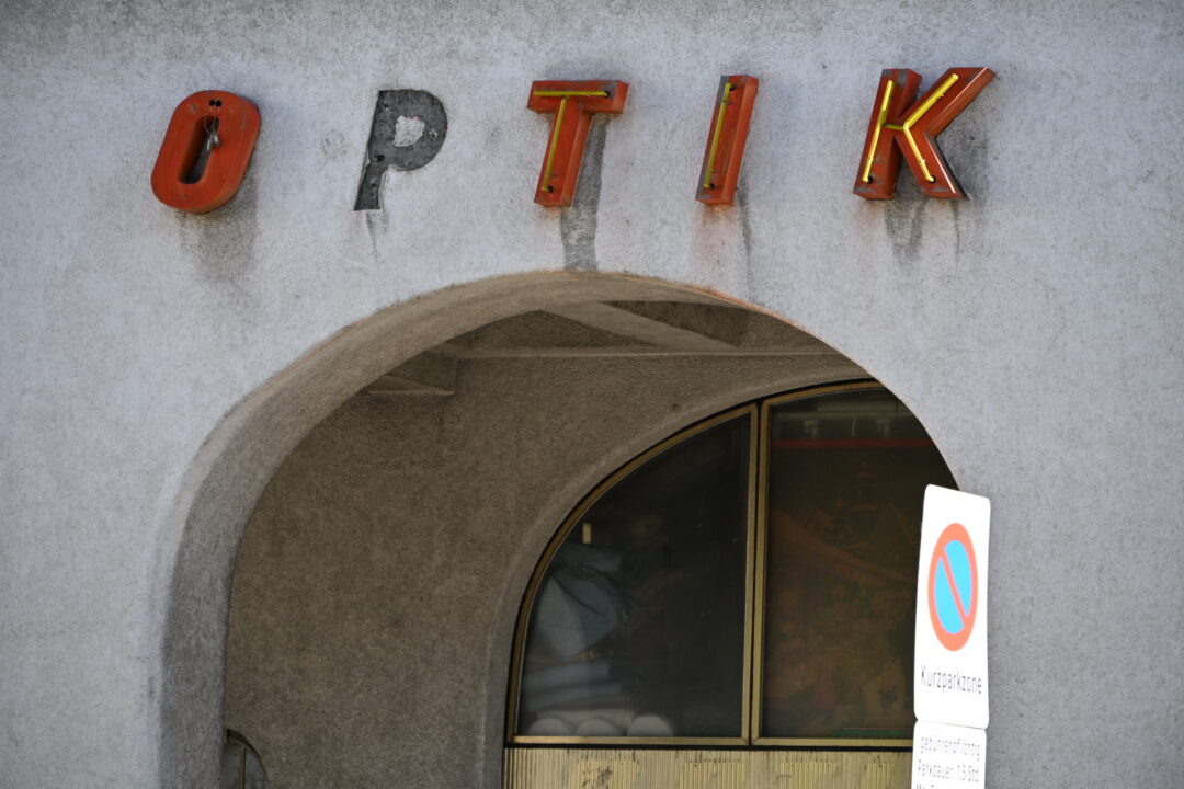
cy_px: 394
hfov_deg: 11.0
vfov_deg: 7.3
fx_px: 6166
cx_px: 592
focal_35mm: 188
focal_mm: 125
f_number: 6
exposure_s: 1/250
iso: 180
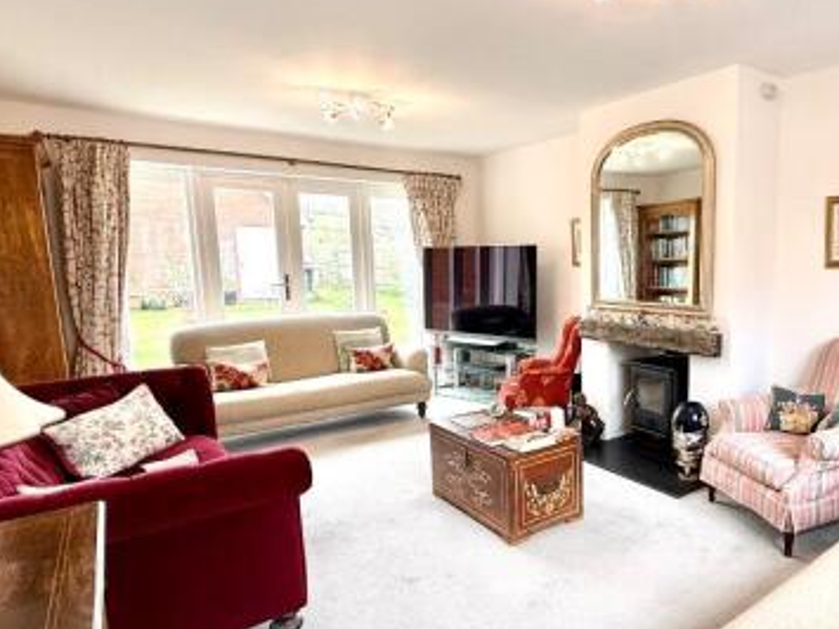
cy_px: 335
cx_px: 592
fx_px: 557
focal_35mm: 23
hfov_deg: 70.6
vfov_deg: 58.8
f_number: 2.2
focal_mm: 2.22
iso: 100
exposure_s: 1/100
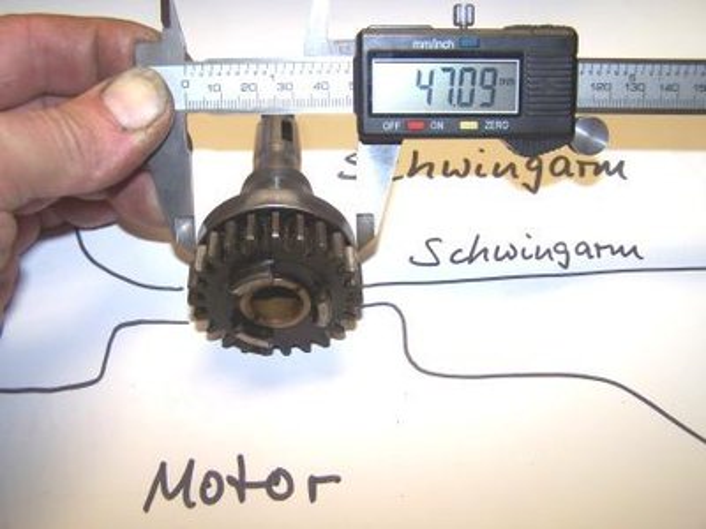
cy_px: 264
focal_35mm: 38
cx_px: 353
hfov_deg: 49.0
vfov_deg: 37.7
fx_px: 775
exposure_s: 1/60
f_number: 2.8
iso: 80
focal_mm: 6.3
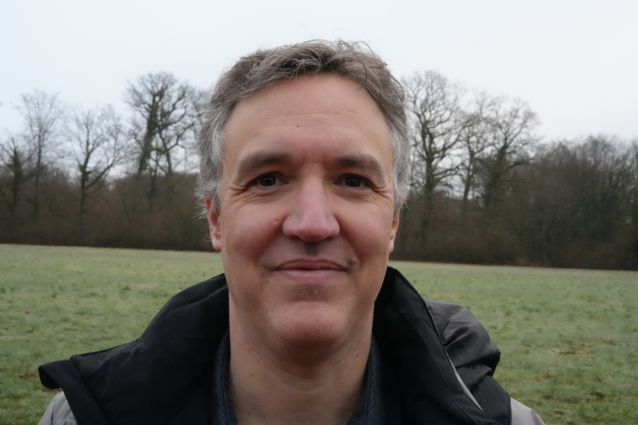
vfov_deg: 27.5
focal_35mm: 49
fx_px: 868
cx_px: 319
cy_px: 212
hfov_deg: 40.3
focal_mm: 49
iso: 12800
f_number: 22
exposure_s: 1/160
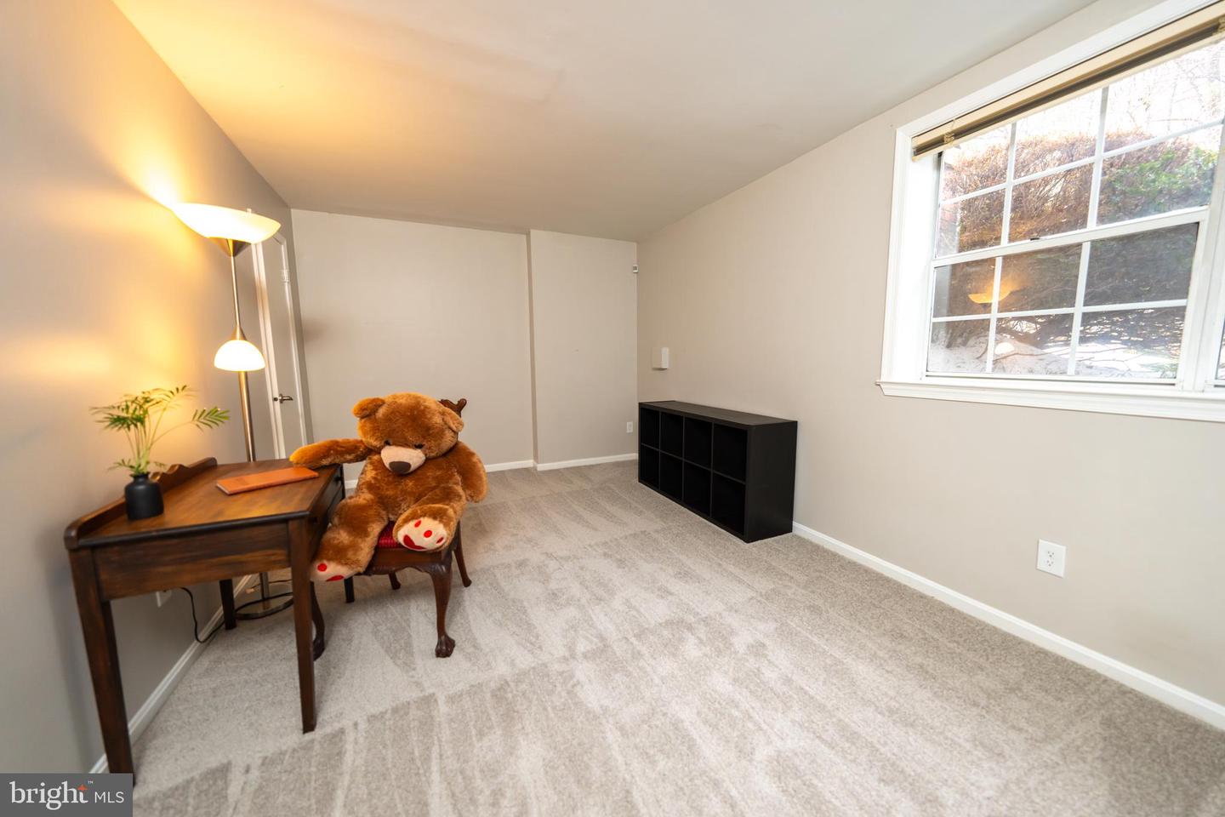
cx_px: 612
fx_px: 408
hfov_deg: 112.6
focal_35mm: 12
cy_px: 408
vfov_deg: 90.0
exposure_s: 1/400
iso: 800
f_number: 2.8
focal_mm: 12
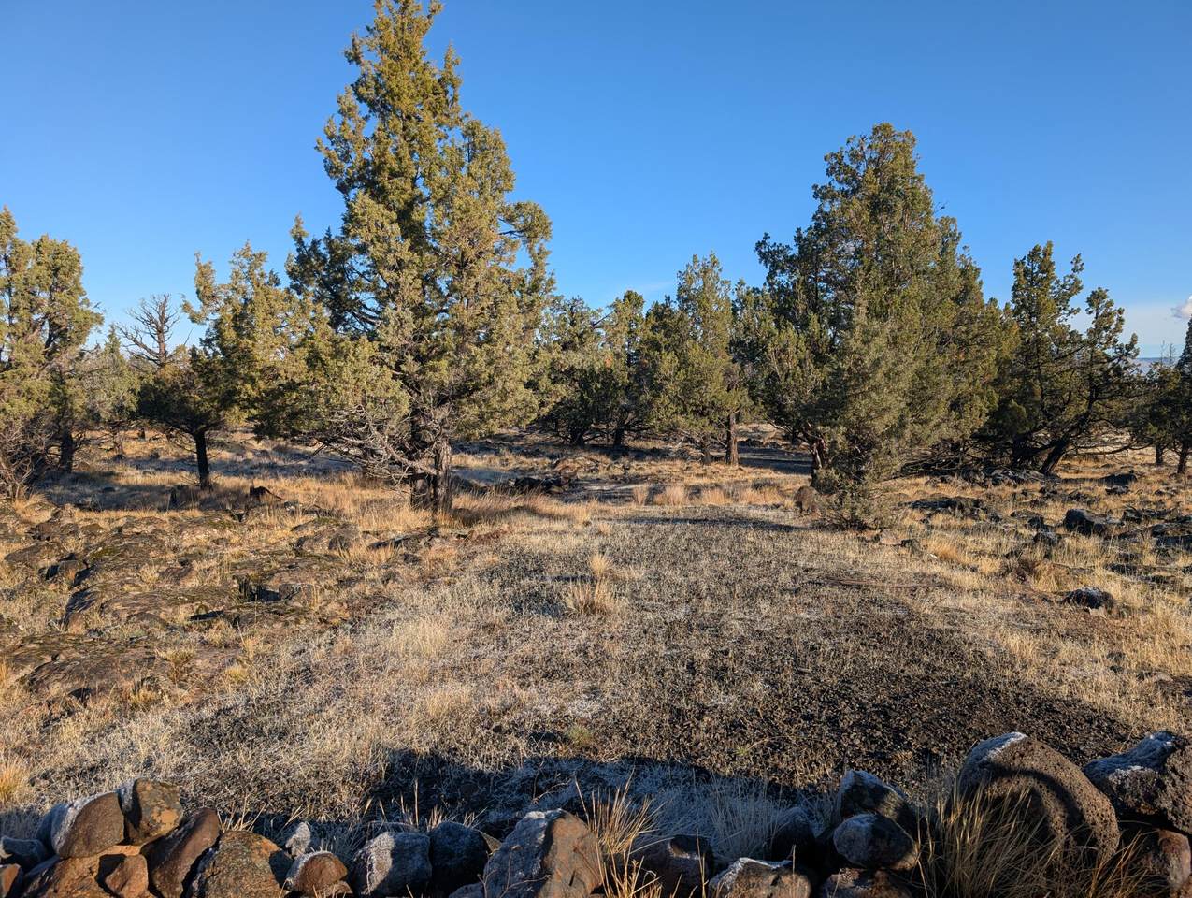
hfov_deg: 71.5
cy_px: 449
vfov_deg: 56.9
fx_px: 828
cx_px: 596
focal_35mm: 24
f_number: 1.68
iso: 22
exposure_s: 1/827
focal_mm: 6.9
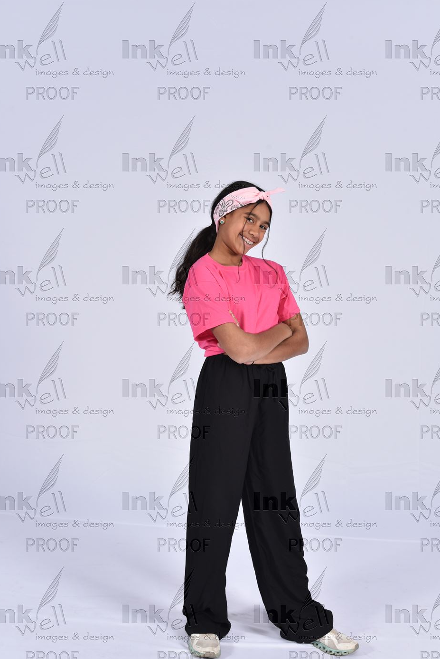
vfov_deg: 47.3
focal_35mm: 41
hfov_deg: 32.7
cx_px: 223
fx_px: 751
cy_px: 353
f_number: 7.1
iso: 250
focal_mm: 38
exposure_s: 1/160
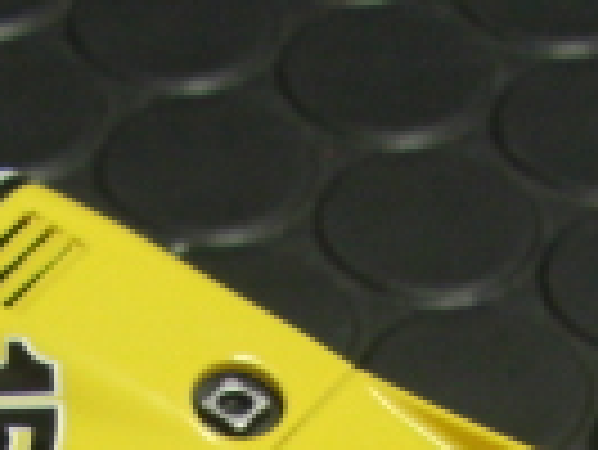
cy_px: 958
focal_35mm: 183
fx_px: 3164
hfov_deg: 10.8
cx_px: 238
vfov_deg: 7.7
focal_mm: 6.3
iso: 200
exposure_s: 1/30
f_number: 3.4
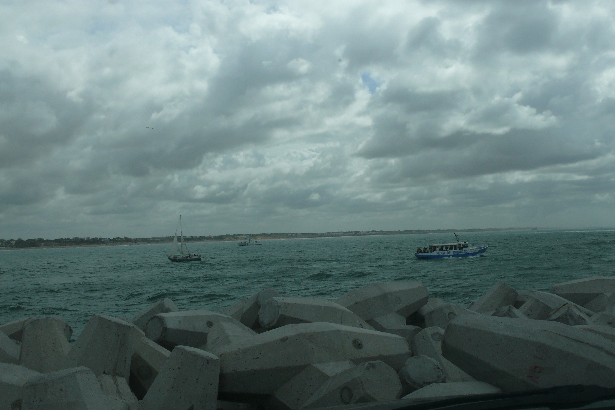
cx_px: 309
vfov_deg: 35.9
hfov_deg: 51.9
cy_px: 232
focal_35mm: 37
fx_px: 632
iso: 100
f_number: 8
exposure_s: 1/500
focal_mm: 7.4
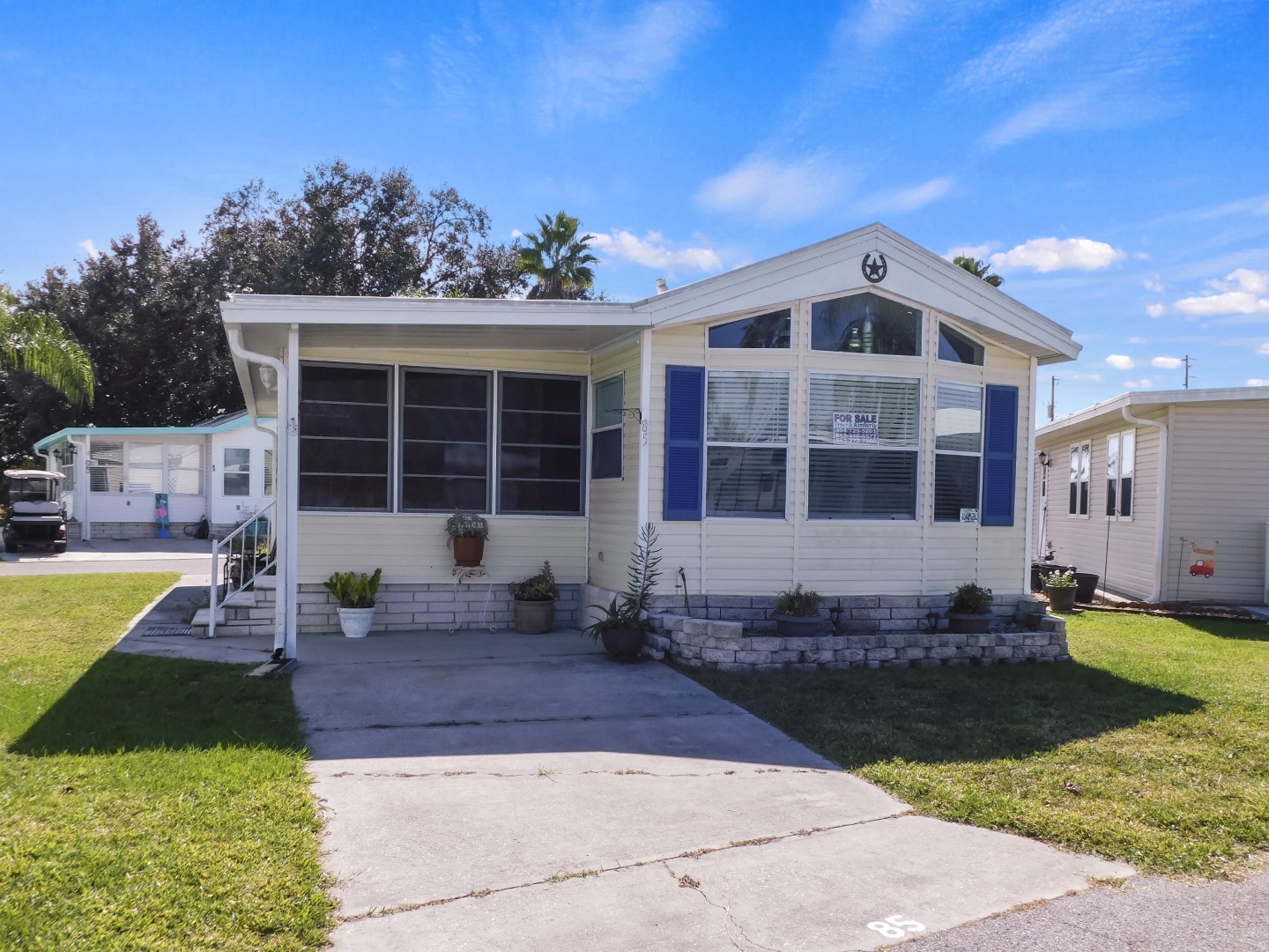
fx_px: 1100
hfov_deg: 60.0
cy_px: 476
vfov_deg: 46.8
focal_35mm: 30
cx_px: 634
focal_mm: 5.3
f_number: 3.2
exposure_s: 1/1000
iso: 125
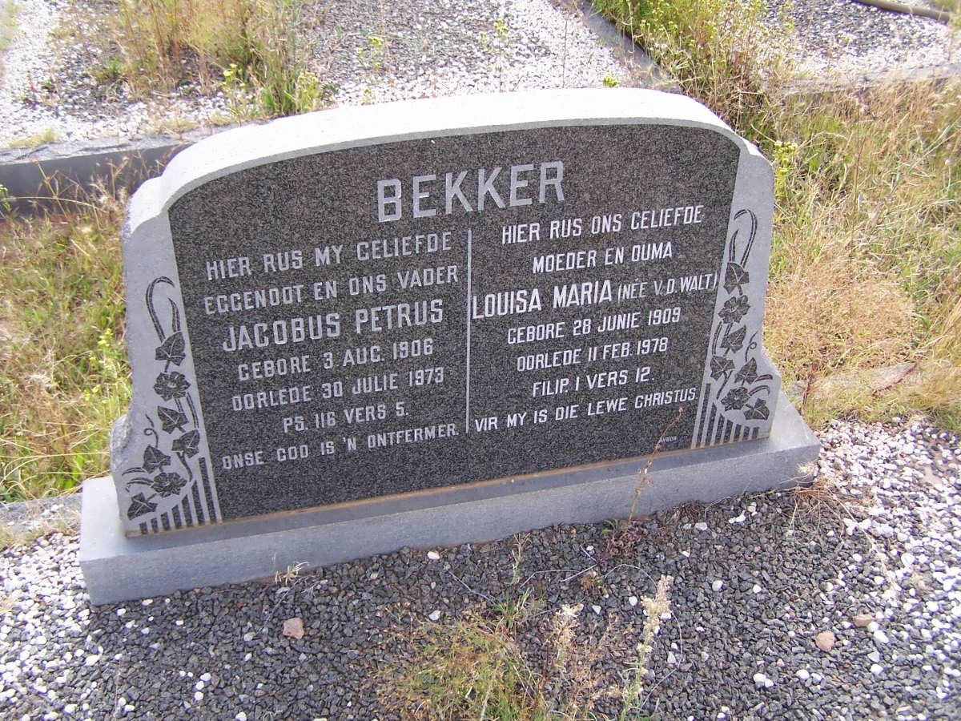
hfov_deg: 49.0
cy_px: 360
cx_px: 480
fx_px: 1055
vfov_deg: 37.7
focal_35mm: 38
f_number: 2.8
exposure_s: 1/180
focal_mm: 6.3
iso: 80
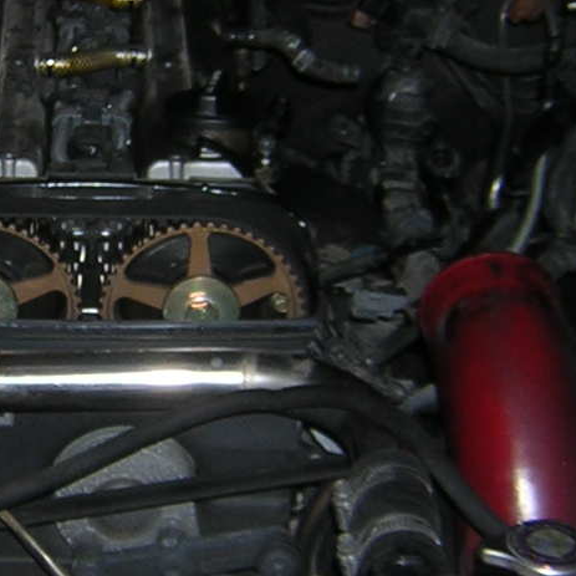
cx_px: 72
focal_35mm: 110
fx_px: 2071
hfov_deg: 15.7
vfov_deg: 15.8
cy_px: 198
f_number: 2.6
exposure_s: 1/60.1
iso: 100
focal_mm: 4.7
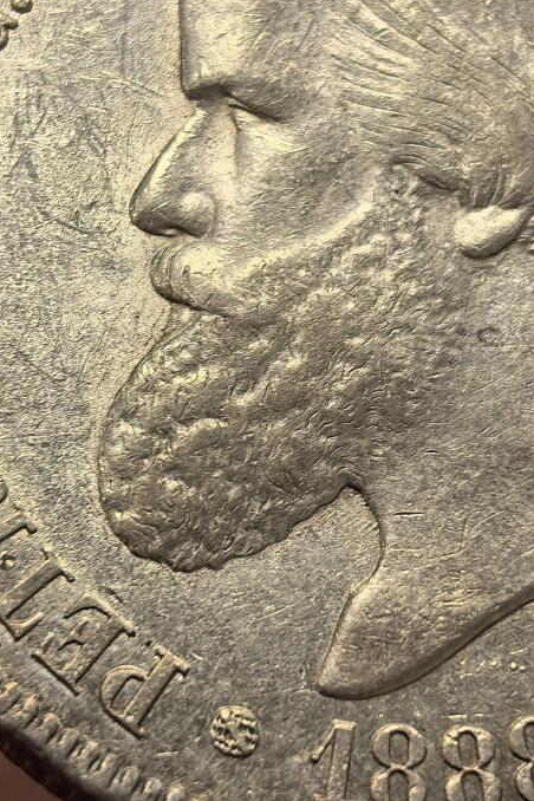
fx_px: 3315
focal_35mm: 149
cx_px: 383
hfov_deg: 9.2
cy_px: 328
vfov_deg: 13.8
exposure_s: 1/100
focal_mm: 6.98
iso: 125
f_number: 2
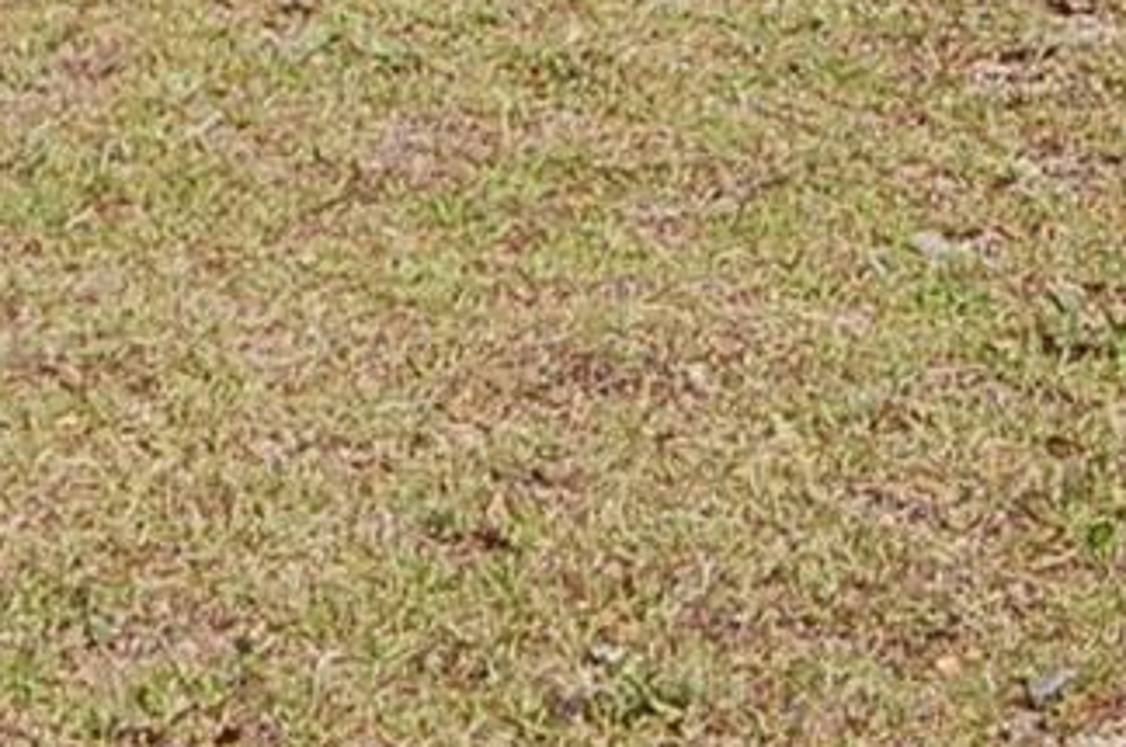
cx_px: -70
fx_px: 4622
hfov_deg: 13.6
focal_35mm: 148
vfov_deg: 8.9
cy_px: -479
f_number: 9
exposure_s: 1/320
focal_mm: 20
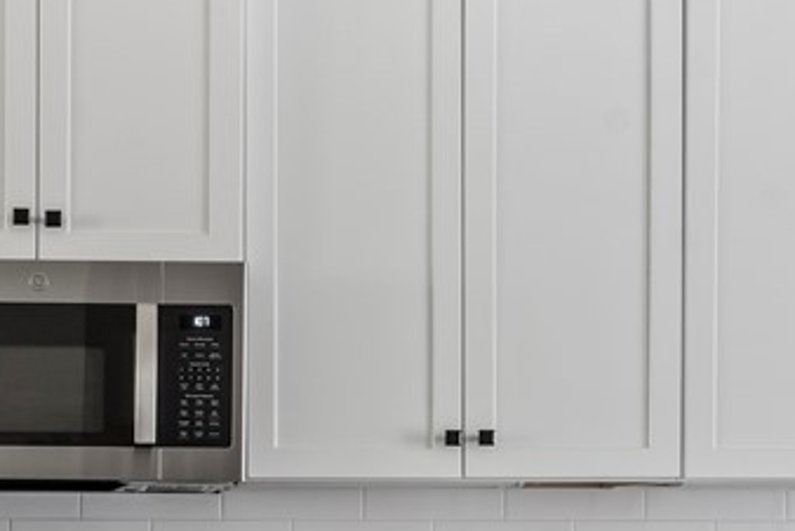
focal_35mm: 61
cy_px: 552
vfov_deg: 21.4
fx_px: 1348
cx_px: 71
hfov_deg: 31.2
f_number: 8
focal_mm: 19
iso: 640
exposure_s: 1/5
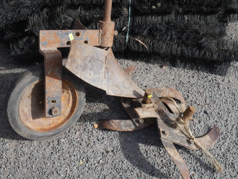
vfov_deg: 36.0
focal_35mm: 40
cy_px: 90
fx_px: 275
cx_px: 119
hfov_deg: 46.8
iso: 200
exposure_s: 1/320
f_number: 8
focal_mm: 20
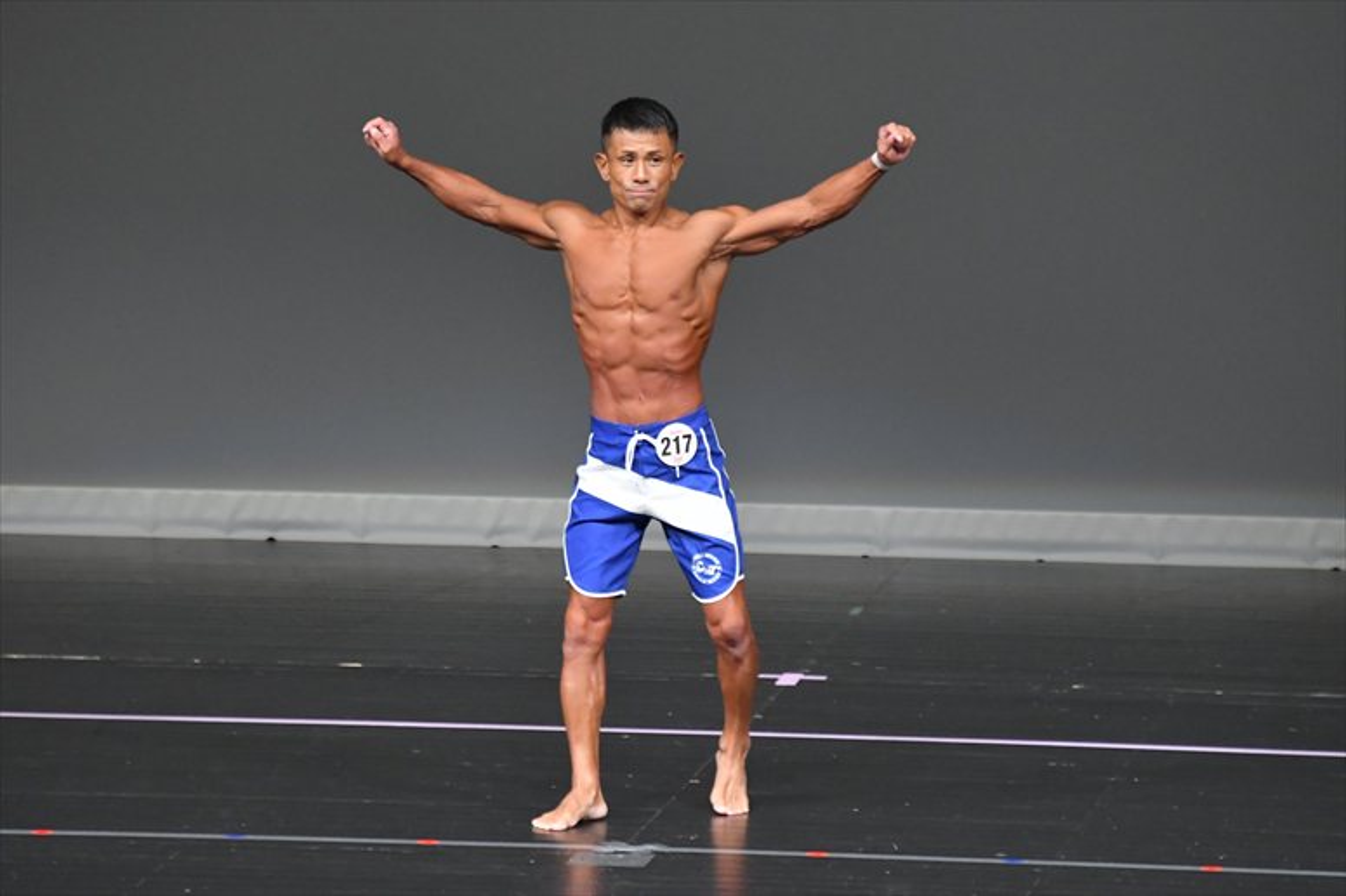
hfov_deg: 6.0
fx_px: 12893
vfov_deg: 4.0
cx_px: 673
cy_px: 448
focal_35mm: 345
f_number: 5.6
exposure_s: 1/400
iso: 5000
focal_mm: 230
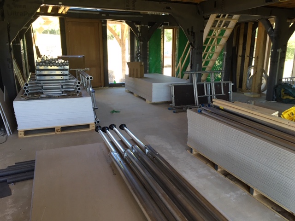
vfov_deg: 48.2
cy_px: 110
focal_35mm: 29
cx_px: 148
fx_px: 247
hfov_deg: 61.7
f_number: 2.2
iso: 32
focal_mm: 4.15
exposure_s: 1/33
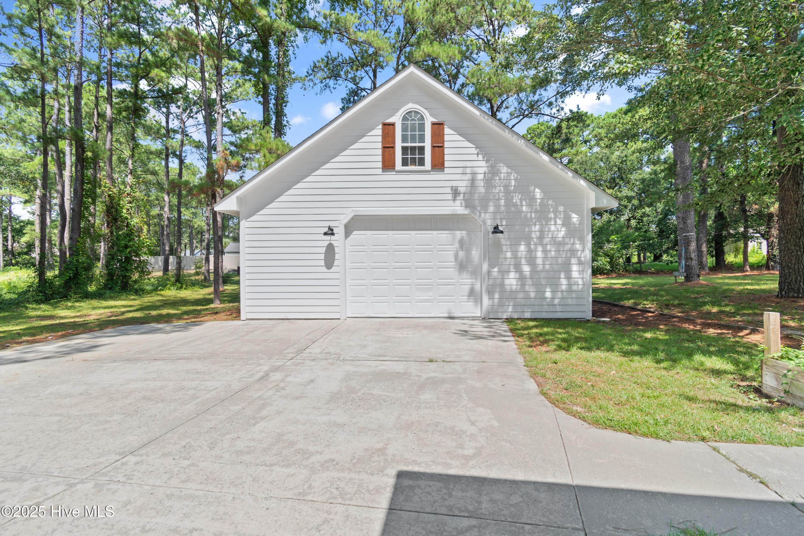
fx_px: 335
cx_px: 402
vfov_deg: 77.3
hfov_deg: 100.4
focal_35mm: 15
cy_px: 268
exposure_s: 1/60
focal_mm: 10
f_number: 4.5
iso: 100
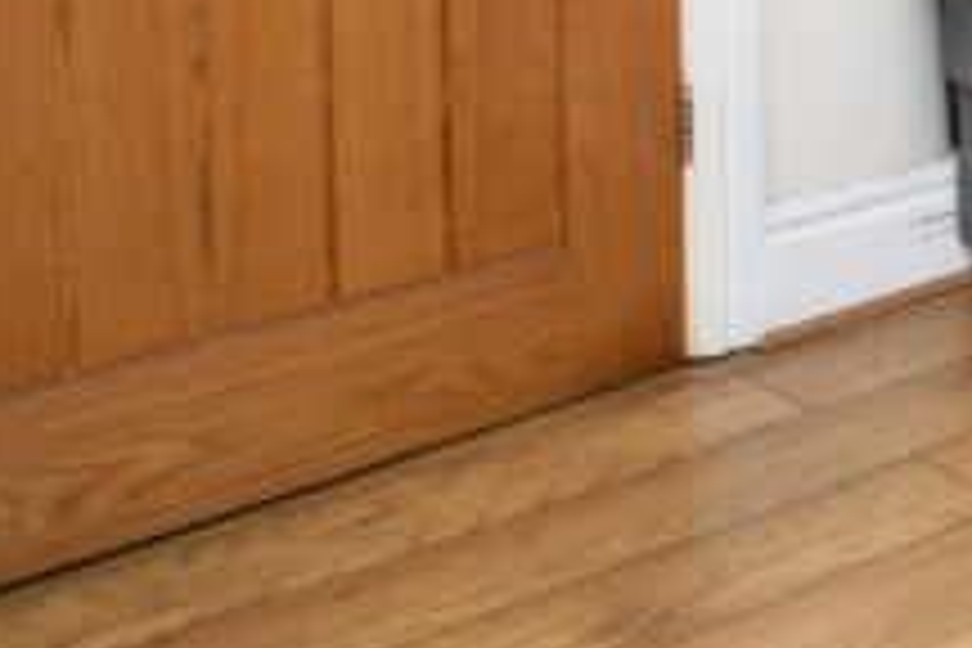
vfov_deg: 16.2
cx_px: 2133
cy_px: -522
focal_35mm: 71
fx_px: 1917
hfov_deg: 16.9
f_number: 4
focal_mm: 10
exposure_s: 1/60
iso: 100
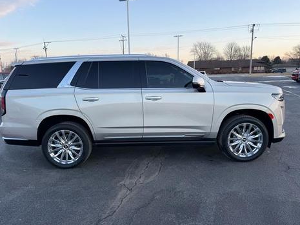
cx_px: 142
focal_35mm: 26
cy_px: 112
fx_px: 225
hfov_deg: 67.2
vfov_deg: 53.1
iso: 80
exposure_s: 1/507
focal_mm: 6.76
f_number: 1.78
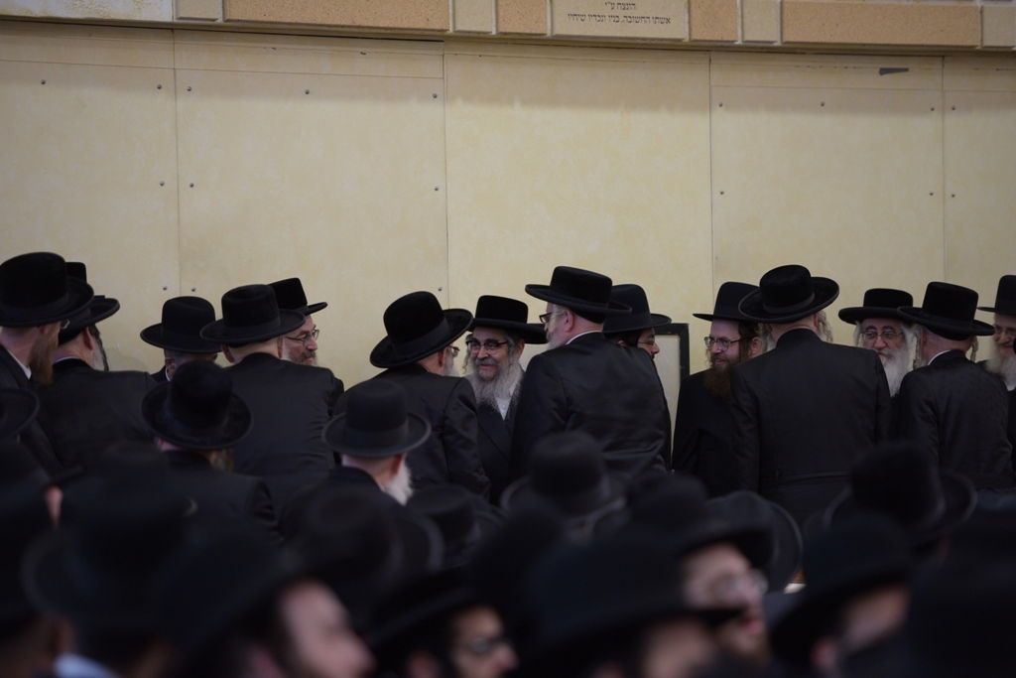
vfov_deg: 8.3
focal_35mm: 165
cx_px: 508
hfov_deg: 12.5
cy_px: 339
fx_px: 4657
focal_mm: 165
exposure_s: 1/125
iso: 800
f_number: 2.8
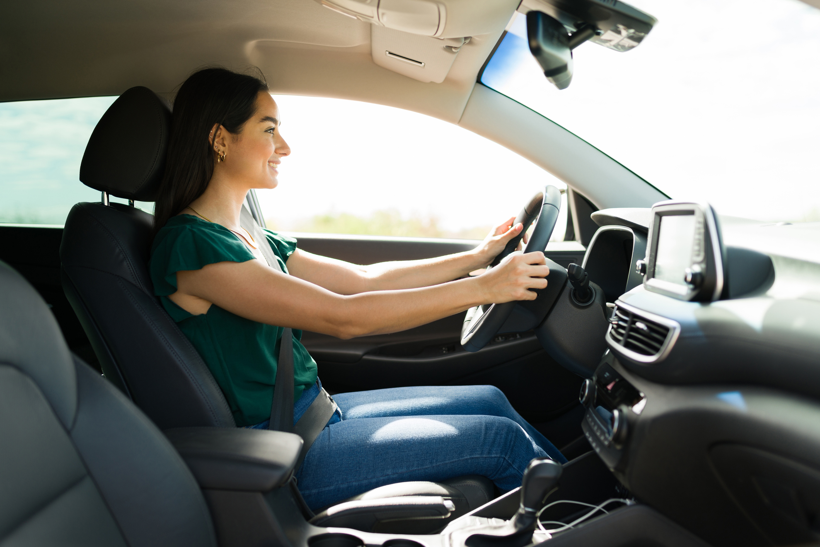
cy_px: 274
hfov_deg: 54.4
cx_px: 410
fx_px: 797
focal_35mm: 35
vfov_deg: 37.9
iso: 100
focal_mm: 35
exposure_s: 1/500
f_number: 1.8
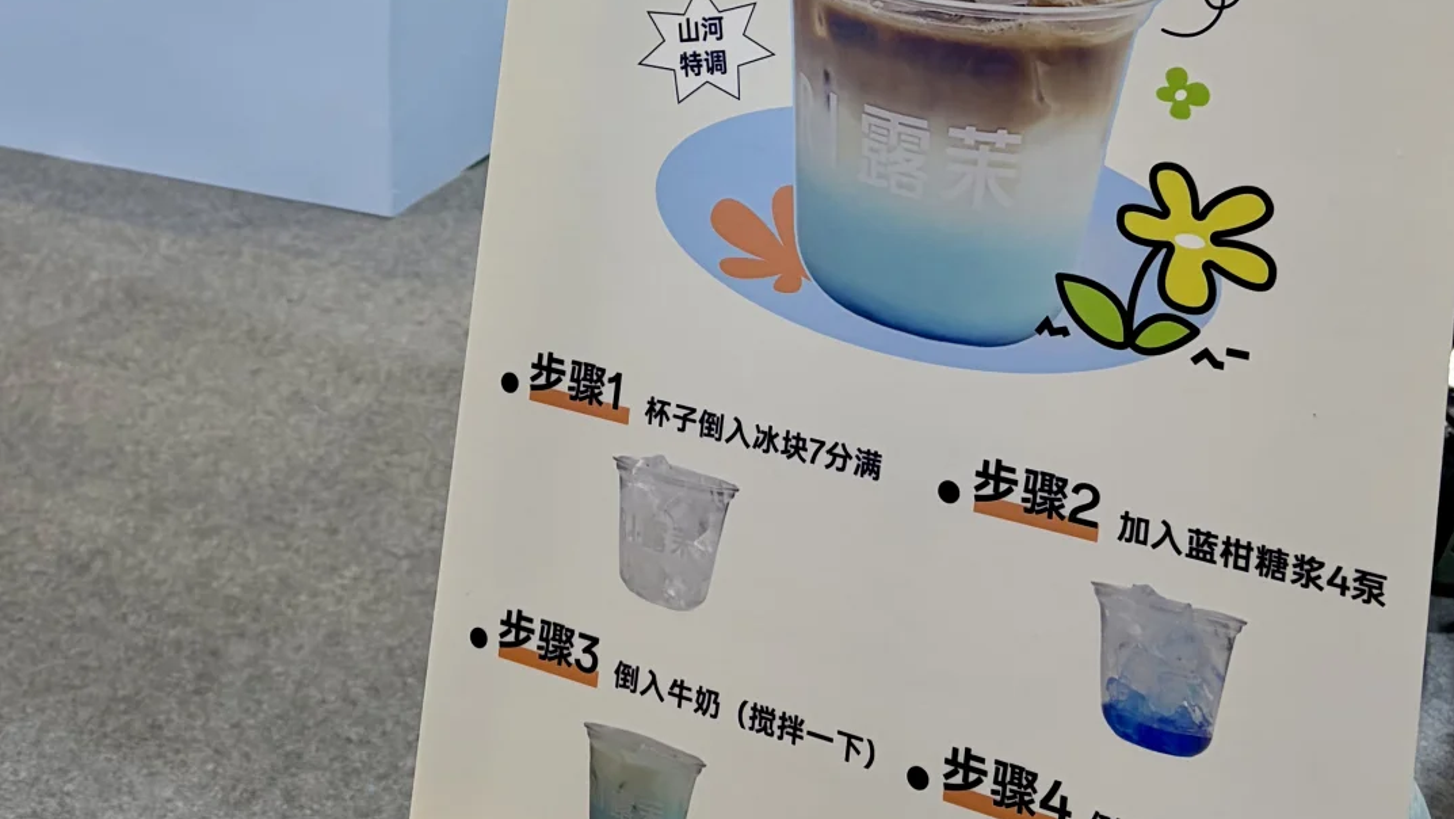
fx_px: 1465
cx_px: 726
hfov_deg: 52.8
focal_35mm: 38
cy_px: 111
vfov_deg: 30.1
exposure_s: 1/100
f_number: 1.6
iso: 50
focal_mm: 5.96
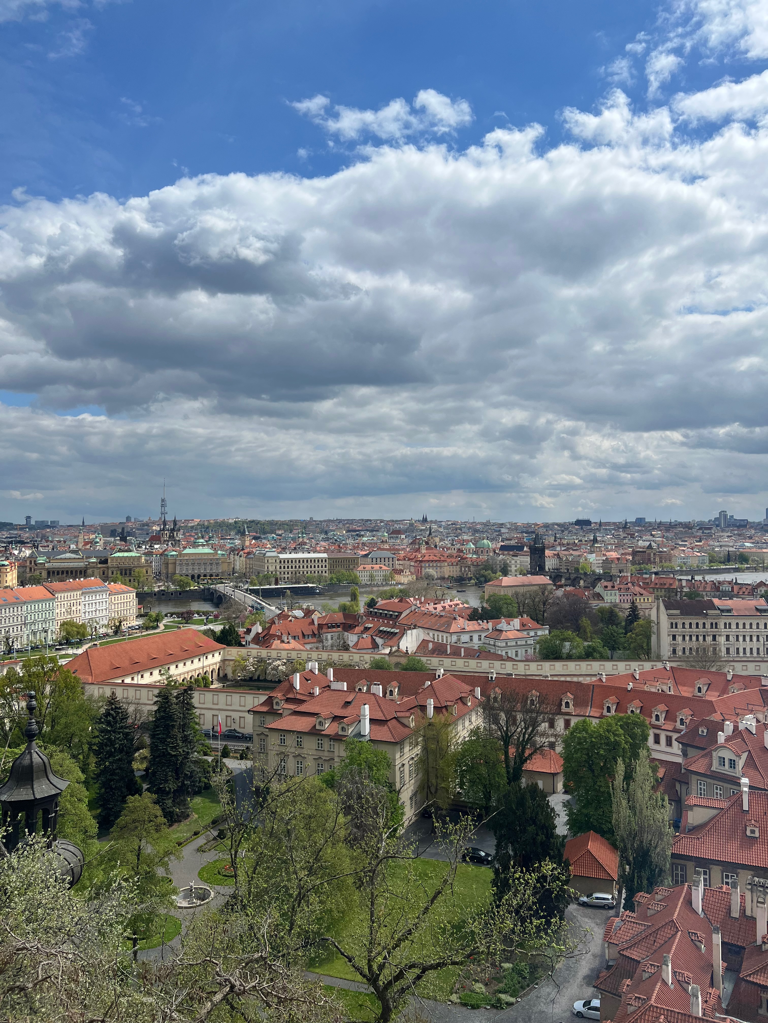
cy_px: 512
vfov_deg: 67.3
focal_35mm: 26
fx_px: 769
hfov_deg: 53.1
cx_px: 384
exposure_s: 1/8696
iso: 50
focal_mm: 5.7
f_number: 1.5
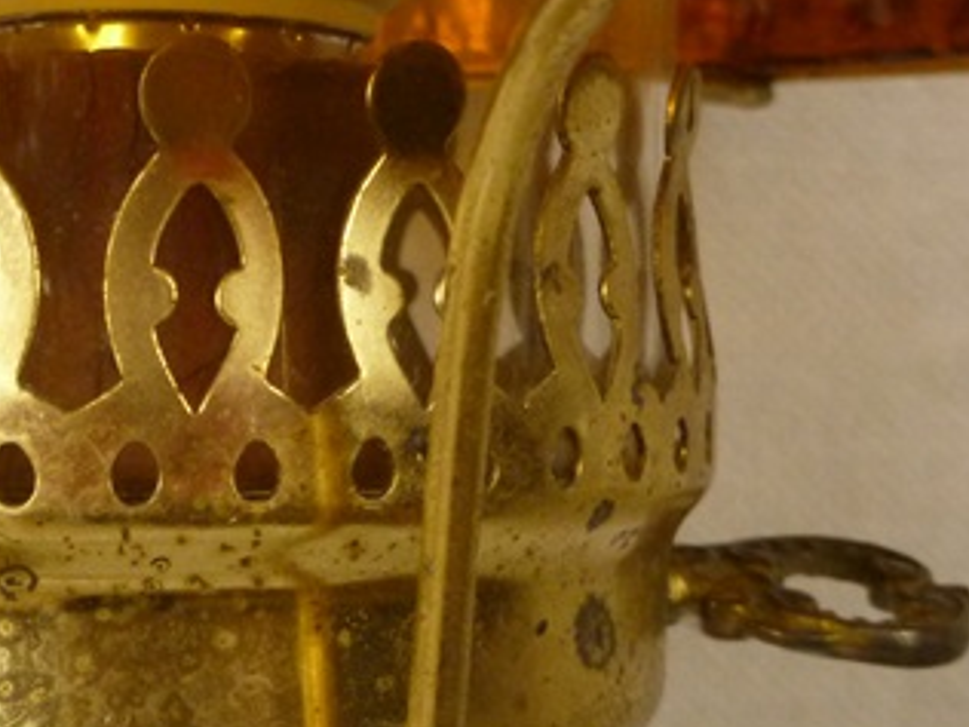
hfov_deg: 22.5
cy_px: 463
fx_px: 2407
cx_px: 196
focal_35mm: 86
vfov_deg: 17.1
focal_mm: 6.1
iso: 400
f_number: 3.6
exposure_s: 1/100
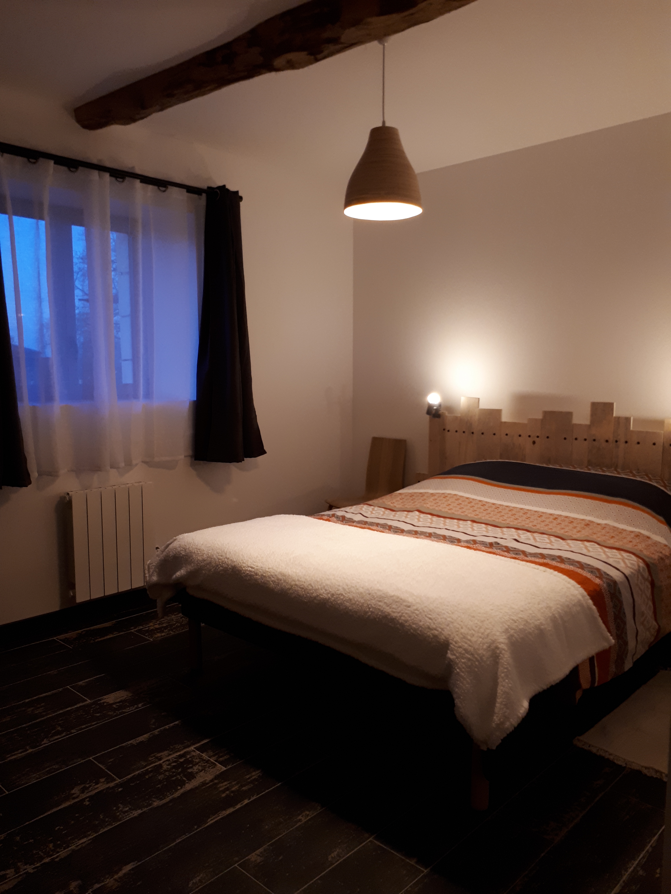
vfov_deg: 65.3
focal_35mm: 27
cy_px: 447
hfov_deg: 51.4
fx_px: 698
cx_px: 336
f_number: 1.9
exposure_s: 1/20
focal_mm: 3.6
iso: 160
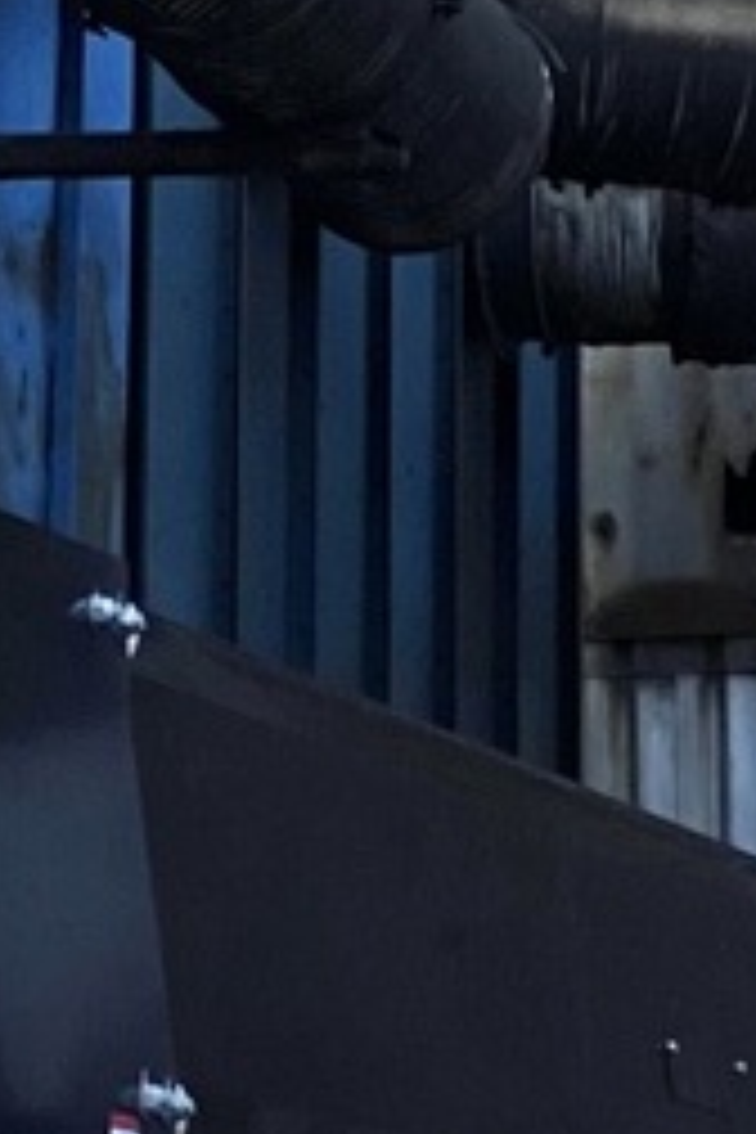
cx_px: 806
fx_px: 8000
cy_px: -22
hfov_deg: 5.4
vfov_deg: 8.1
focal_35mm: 254
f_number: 2.8
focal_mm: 9
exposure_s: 1/30
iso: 1250
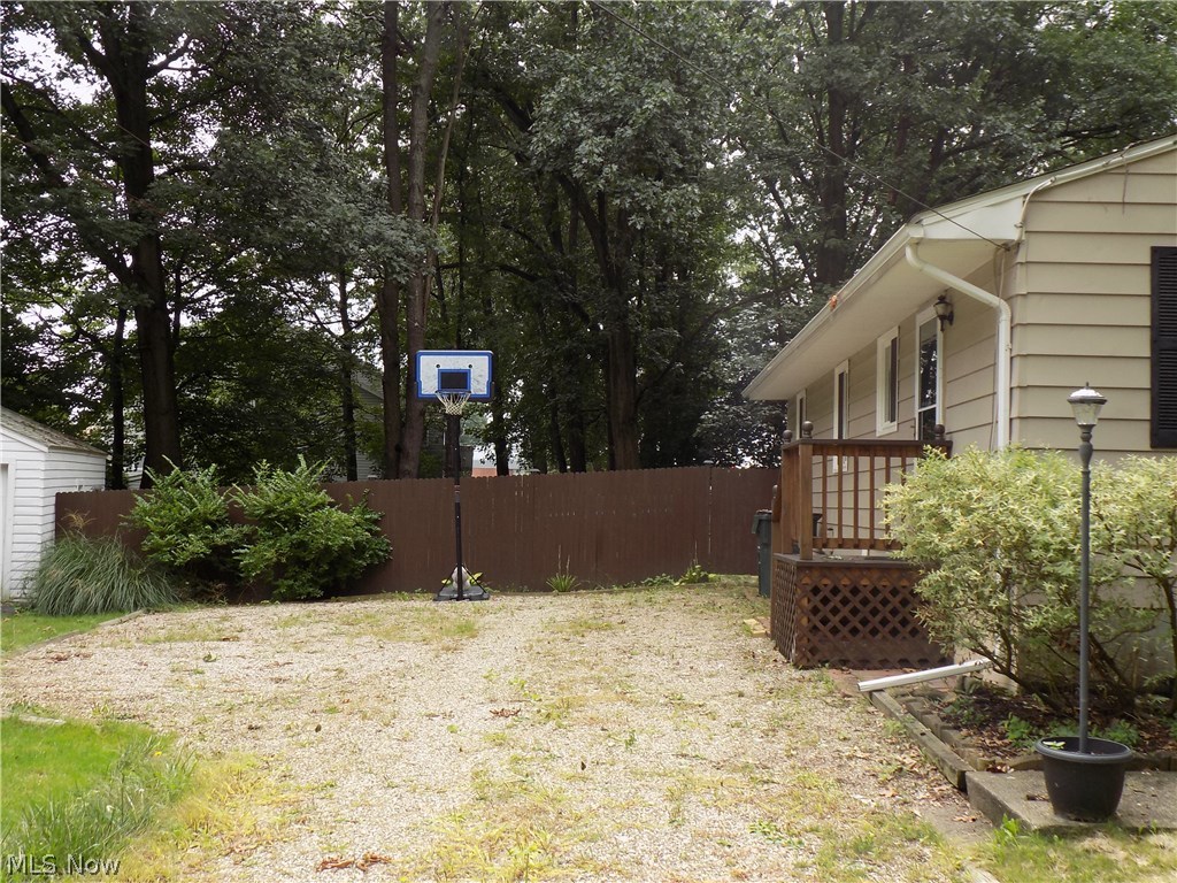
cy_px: 442
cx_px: 588
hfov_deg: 54.0
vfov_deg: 41.8
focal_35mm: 34
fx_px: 1156
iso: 80
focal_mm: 6.1
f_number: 3.4
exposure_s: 1/250
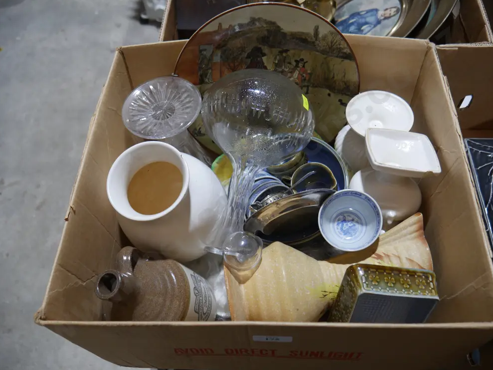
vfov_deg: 48.2
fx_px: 413
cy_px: 188
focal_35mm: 29
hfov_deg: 61.6
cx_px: 251
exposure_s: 1/100
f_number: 3.5
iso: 200
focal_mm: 14
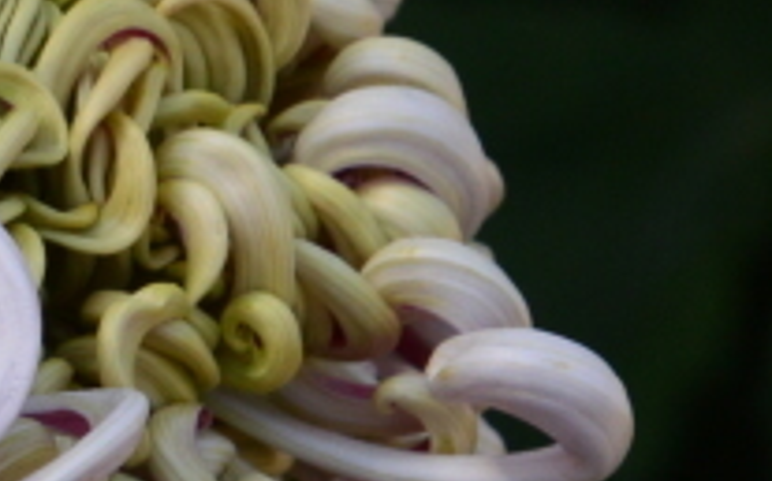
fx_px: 21475
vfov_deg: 1.3
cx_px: -440
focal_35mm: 1022
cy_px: 505
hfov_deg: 2.1
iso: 560
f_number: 13
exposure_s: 1/250
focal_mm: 135
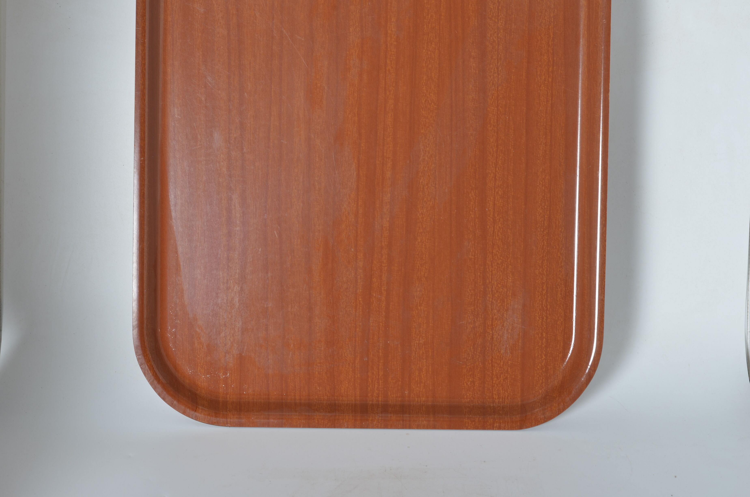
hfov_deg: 27.0
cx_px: 375
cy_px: 248
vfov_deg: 18.1
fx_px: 1559
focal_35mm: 75
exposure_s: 1/125
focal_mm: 50
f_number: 11
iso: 100
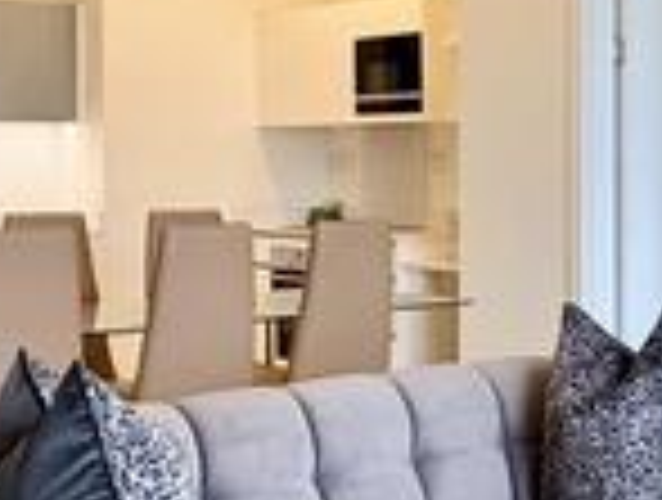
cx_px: 721
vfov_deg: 19.4
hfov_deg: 24.0
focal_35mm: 76
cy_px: 203
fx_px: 1457
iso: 160
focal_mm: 2.22
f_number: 2.2
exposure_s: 1/107
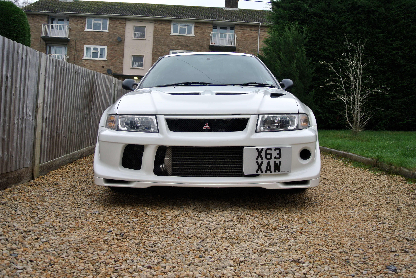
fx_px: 370
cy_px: 139
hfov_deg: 58.7
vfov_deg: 41.2
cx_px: 208
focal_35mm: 32
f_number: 3.8
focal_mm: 12.2
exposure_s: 1/200
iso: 100
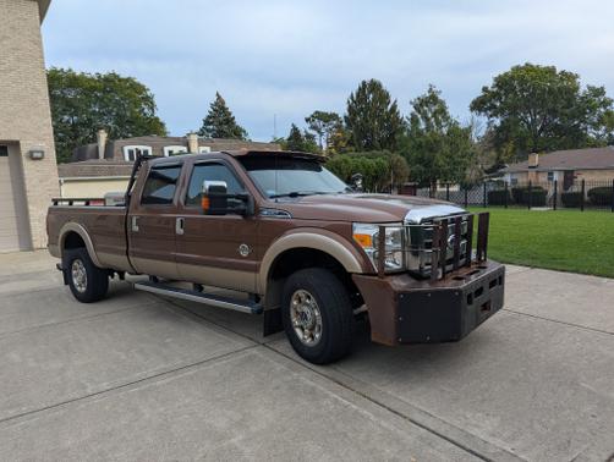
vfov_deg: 56.9
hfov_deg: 71.5
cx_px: 307
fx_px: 426
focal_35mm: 24
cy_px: 231
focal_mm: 6.81
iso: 46
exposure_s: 1/1068
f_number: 1.85
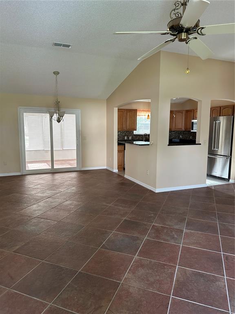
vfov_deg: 71.6
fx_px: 217
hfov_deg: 56.8
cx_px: 118
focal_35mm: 24
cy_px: 157
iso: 250
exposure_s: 1/60
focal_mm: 6.86
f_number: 1.78
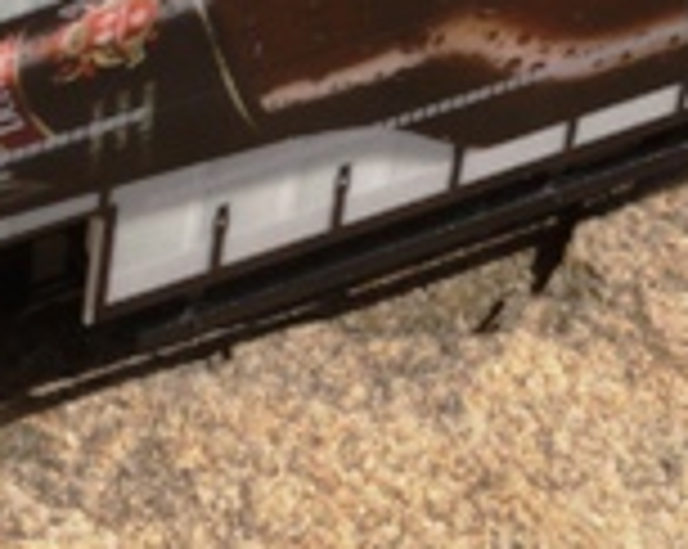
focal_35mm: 234
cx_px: -81
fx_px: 4759
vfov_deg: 6.4
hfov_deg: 8.2
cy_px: -513
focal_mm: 22
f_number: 18
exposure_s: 1/80
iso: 100
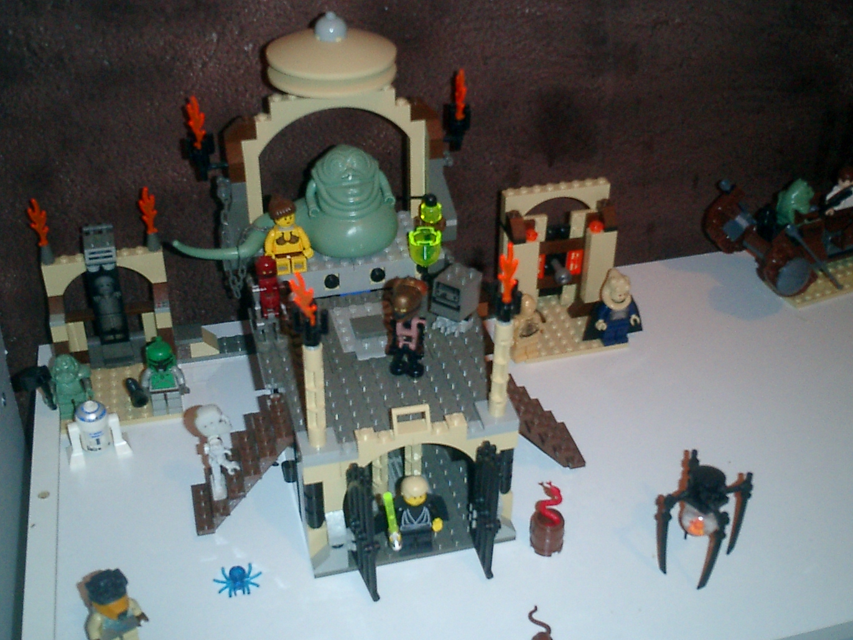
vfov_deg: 34.4
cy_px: 316
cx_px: 404
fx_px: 1035
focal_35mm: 42
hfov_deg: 44.8
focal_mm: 7.5
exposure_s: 1/30
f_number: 3.2
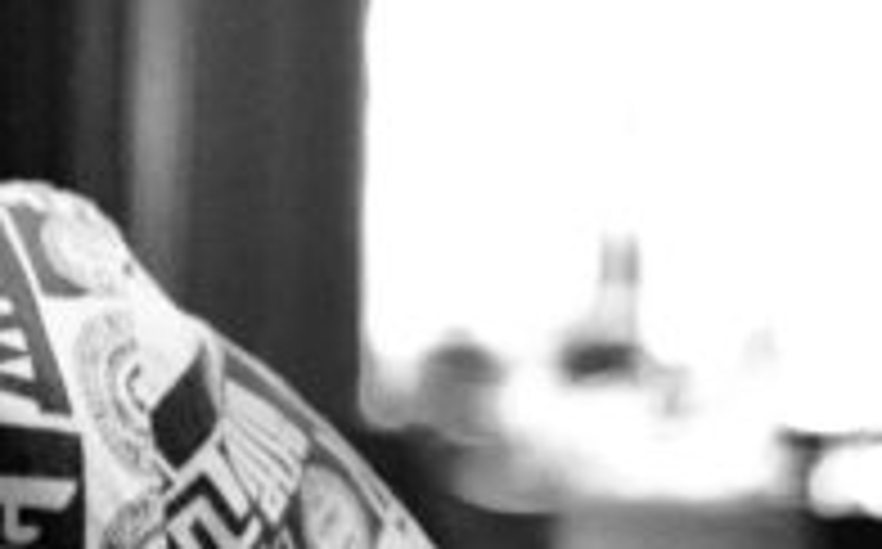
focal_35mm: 208
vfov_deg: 6.3
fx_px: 4994
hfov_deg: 9.7
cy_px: 27
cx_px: -616
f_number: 1.8
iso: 1000
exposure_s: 1/80
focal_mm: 25
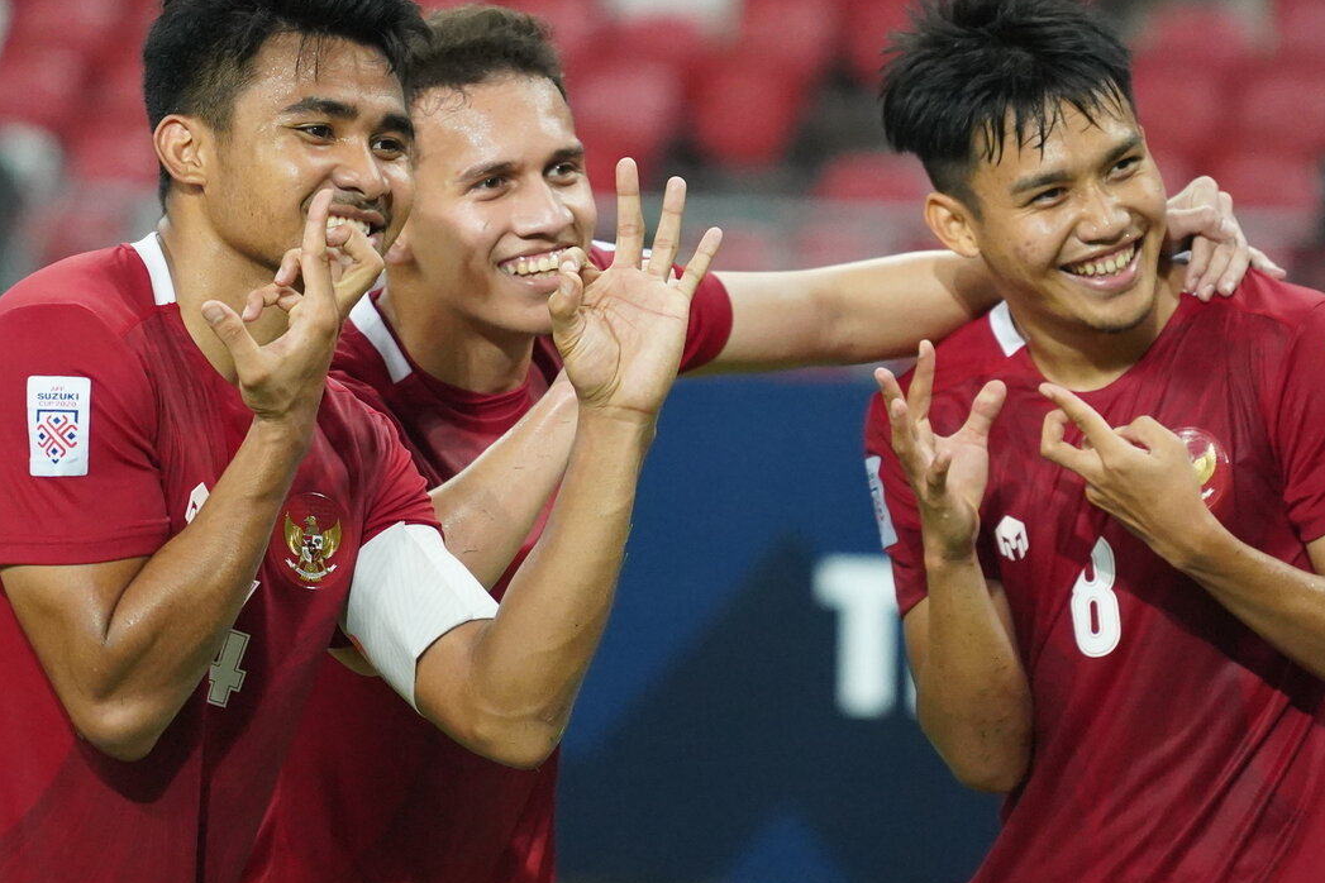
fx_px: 14758
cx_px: 540
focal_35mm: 401
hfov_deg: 5.1
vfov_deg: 3.4
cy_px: 323
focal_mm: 200
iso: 8000
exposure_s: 1/1000
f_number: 4
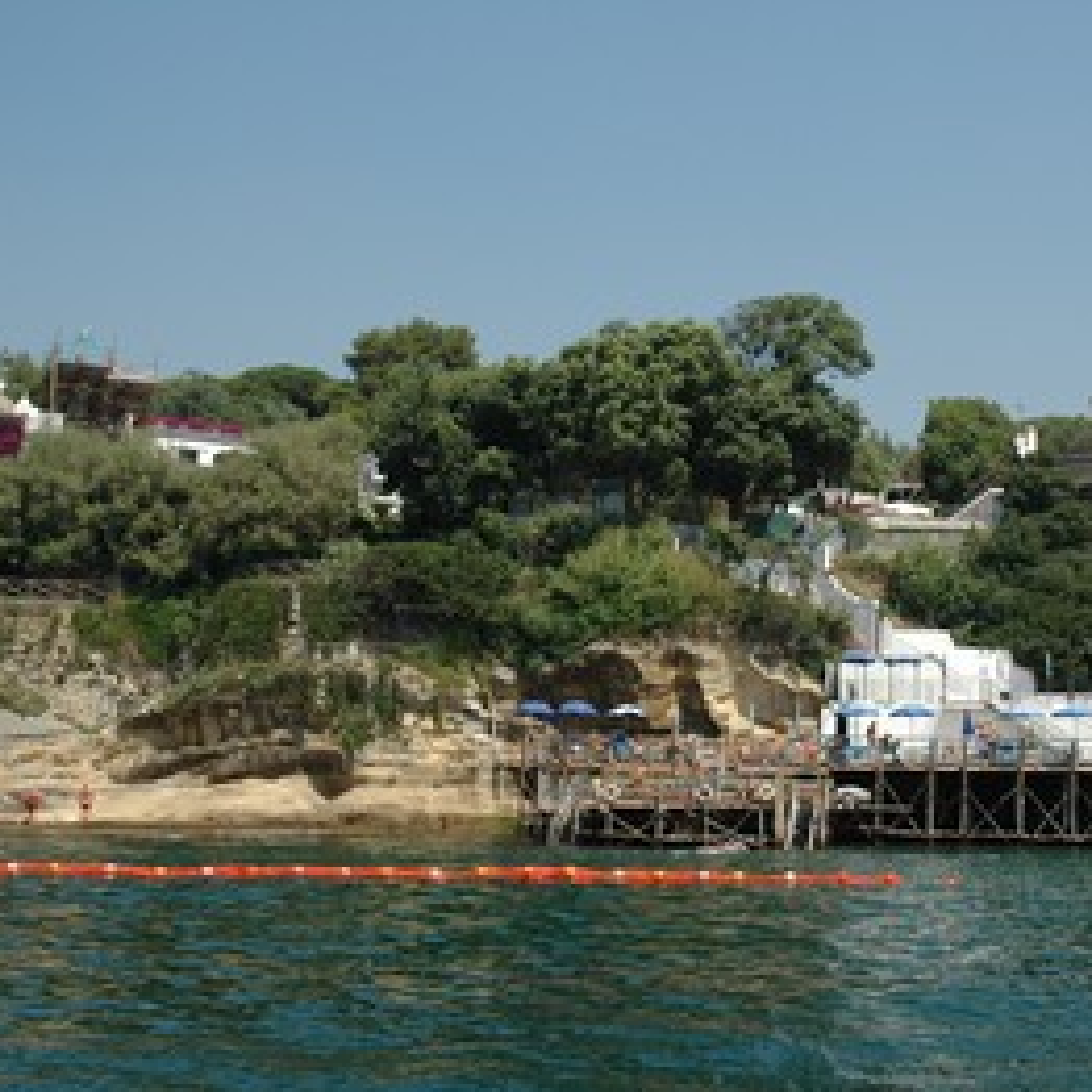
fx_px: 1736
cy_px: 546
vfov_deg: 34.9
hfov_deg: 34.5
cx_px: 742
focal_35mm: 49
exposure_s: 1/350
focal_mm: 25
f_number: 9.5
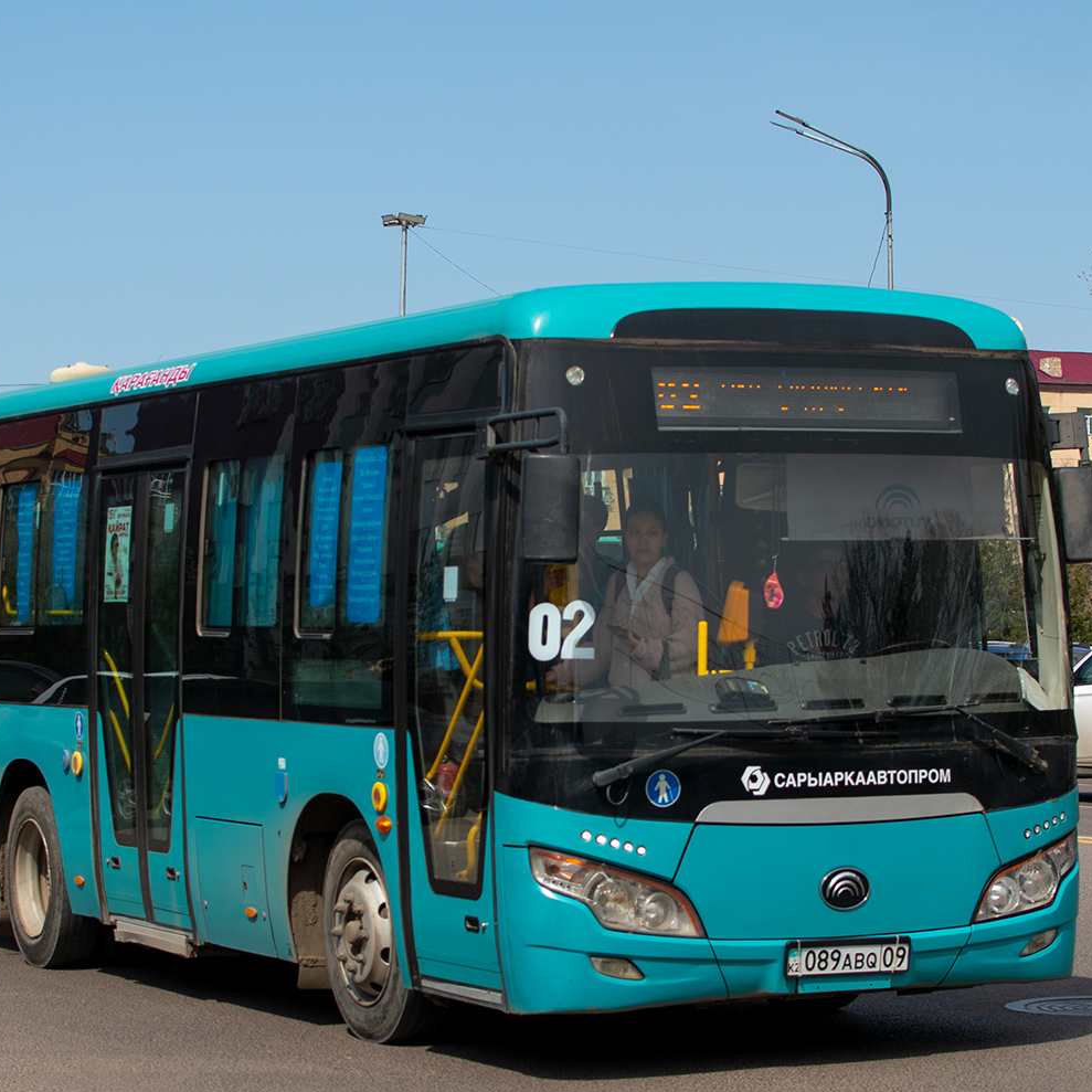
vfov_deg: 25.5
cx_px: 494
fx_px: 2414
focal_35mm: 68
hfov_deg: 25.5
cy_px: 551
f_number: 4.5
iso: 100
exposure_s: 1/1250
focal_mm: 35
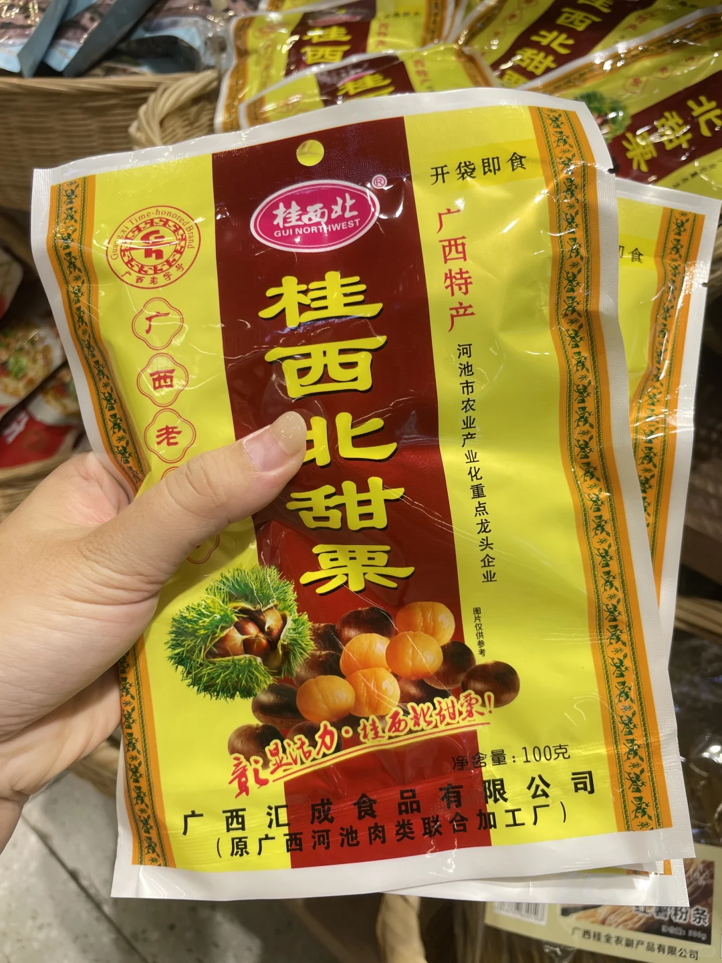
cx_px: 361
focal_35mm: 26
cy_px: 482
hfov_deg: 53.1
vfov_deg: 67.3
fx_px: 723
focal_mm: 4.2
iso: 32
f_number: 1.6
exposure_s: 1/130
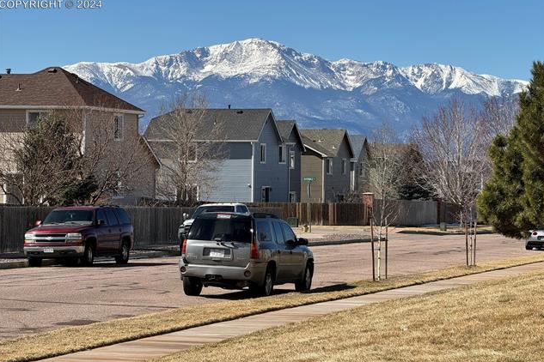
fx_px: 1904
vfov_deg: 10.9
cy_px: 184
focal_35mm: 126
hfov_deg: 16.3
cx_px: 272
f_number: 2.8
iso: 50
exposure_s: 1/1650
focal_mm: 15.66
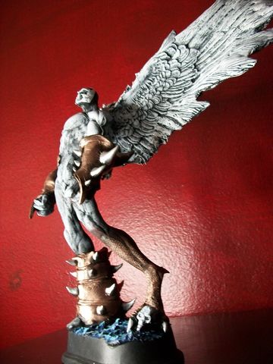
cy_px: 182
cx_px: 136
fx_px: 336
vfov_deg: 56.8
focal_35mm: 32
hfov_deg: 44.2
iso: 160
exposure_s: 1/25
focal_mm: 5.7
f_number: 2.9
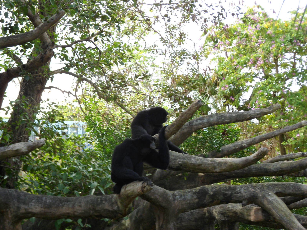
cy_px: 115
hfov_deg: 23.3
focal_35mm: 84
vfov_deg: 17.6
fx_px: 745
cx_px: 154
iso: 80
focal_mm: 14
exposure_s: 1/60
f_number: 5.1
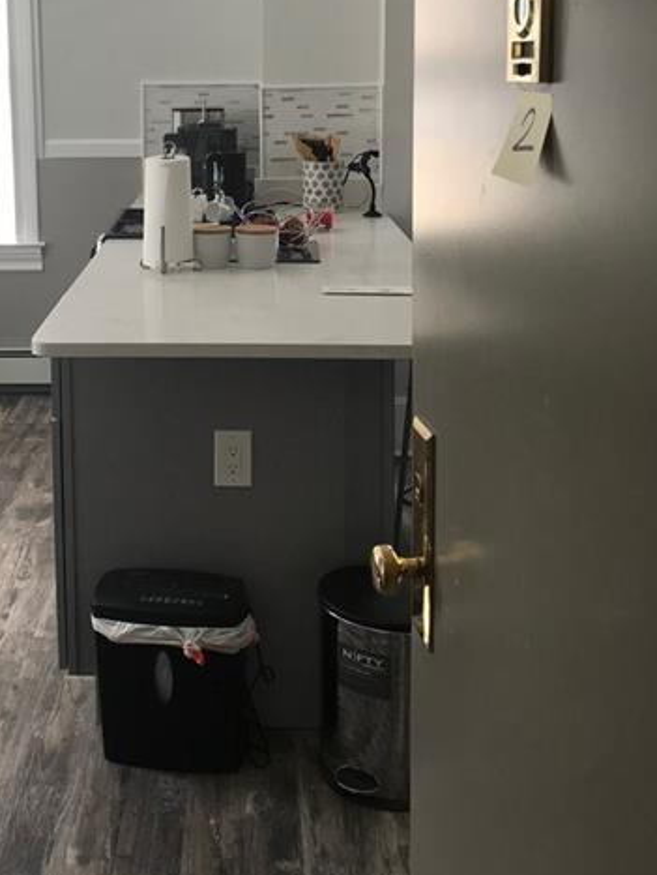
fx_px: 1162
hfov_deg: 31.0
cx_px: 165
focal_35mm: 46
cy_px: 229
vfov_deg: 40.2
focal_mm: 3.99
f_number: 1.8
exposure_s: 1/40
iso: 25
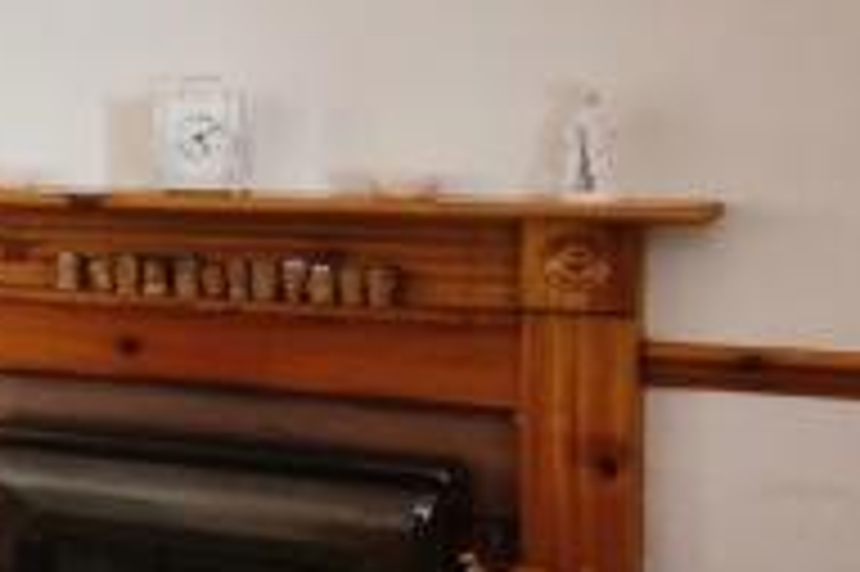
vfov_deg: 15.1
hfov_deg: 15.3
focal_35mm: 89
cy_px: -11
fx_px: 2117
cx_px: -1112
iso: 160
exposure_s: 1/8
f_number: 9
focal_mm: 11
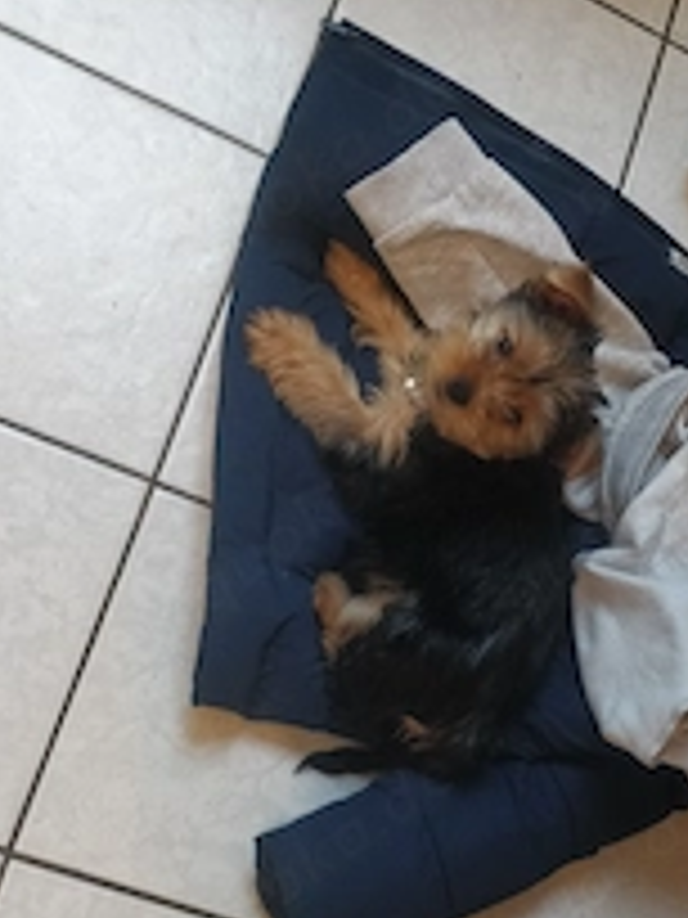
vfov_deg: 40.1
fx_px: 1246
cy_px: 580
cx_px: 486
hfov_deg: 30.5
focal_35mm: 47
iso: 640
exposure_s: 1/50
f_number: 1.7
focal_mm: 4.1
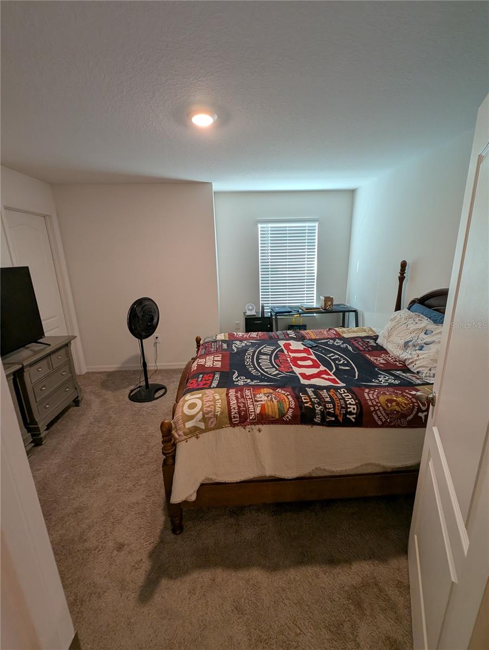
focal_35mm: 13
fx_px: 244
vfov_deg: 106.1
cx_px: 244
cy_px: 325
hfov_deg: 90.0
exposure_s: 1/40
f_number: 2.2
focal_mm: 1.95
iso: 90
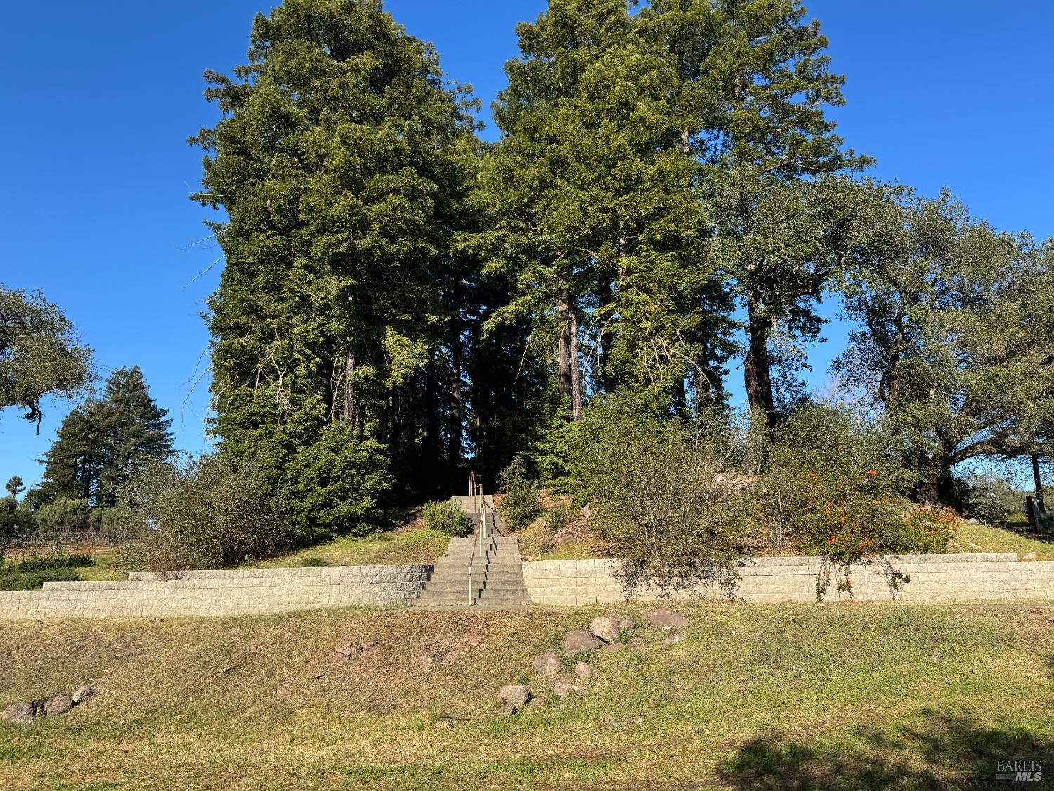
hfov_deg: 71.6
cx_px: 527
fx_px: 731
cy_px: 396
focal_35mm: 24
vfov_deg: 56.8
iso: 80
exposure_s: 1/2710
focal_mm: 6.76
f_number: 1.78
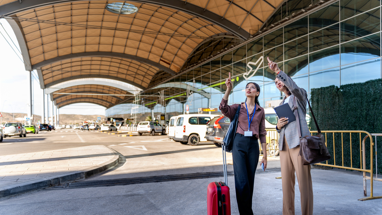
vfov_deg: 38.8
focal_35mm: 30
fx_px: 304
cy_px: 130
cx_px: 191
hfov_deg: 64.3
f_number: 2.8
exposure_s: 1/200
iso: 50
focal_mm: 28
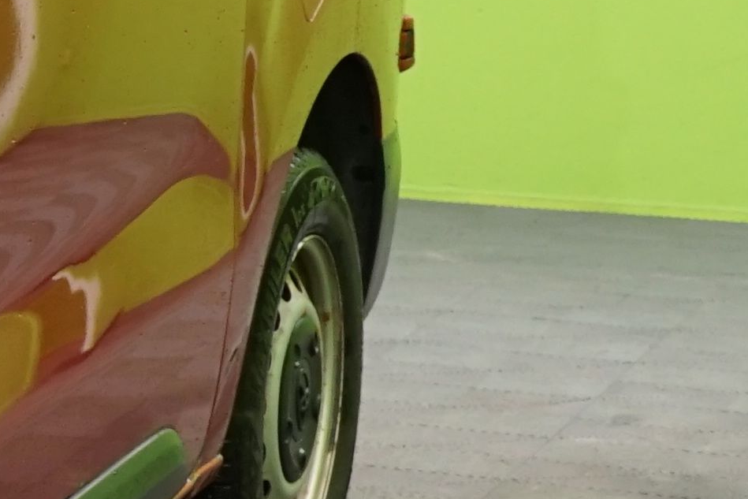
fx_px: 4073
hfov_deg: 8.8
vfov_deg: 7.0
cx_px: -1399
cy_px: 316
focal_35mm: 196
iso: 800
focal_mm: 31
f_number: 6.3
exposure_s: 1/30
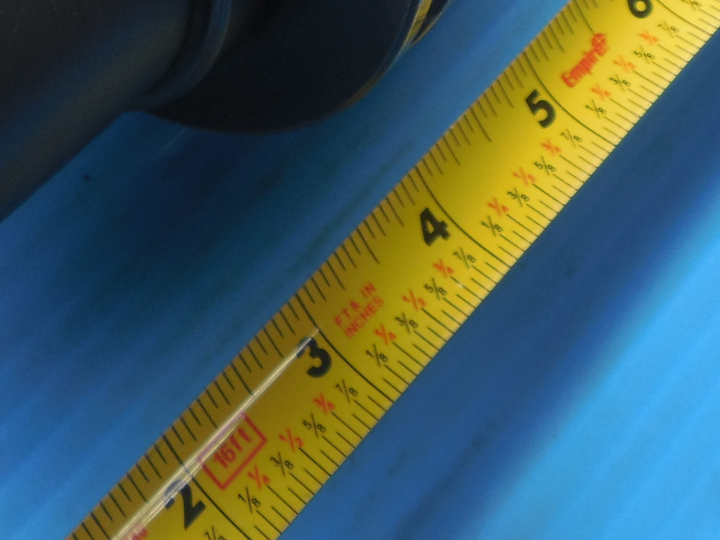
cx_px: -5
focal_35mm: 65
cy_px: -87
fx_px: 1352
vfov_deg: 21.2
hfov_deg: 28.0
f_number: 3.3
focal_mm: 4.5
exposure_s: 1/60
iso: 125
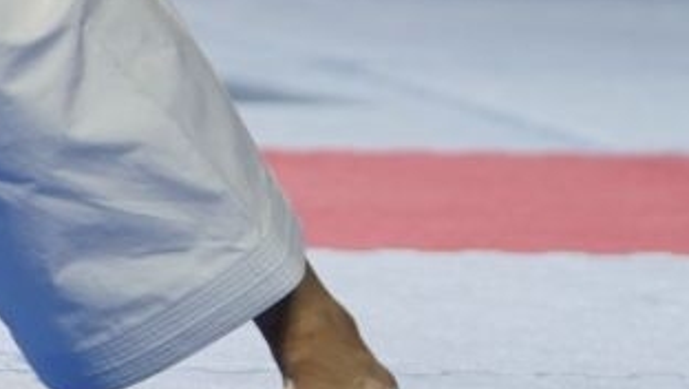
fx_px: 12249
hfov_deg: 3.2
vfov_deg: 1.8
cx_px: -309
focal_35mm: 670
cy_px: -597
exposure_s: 1/500
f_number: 2.8
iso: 400
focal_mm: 111
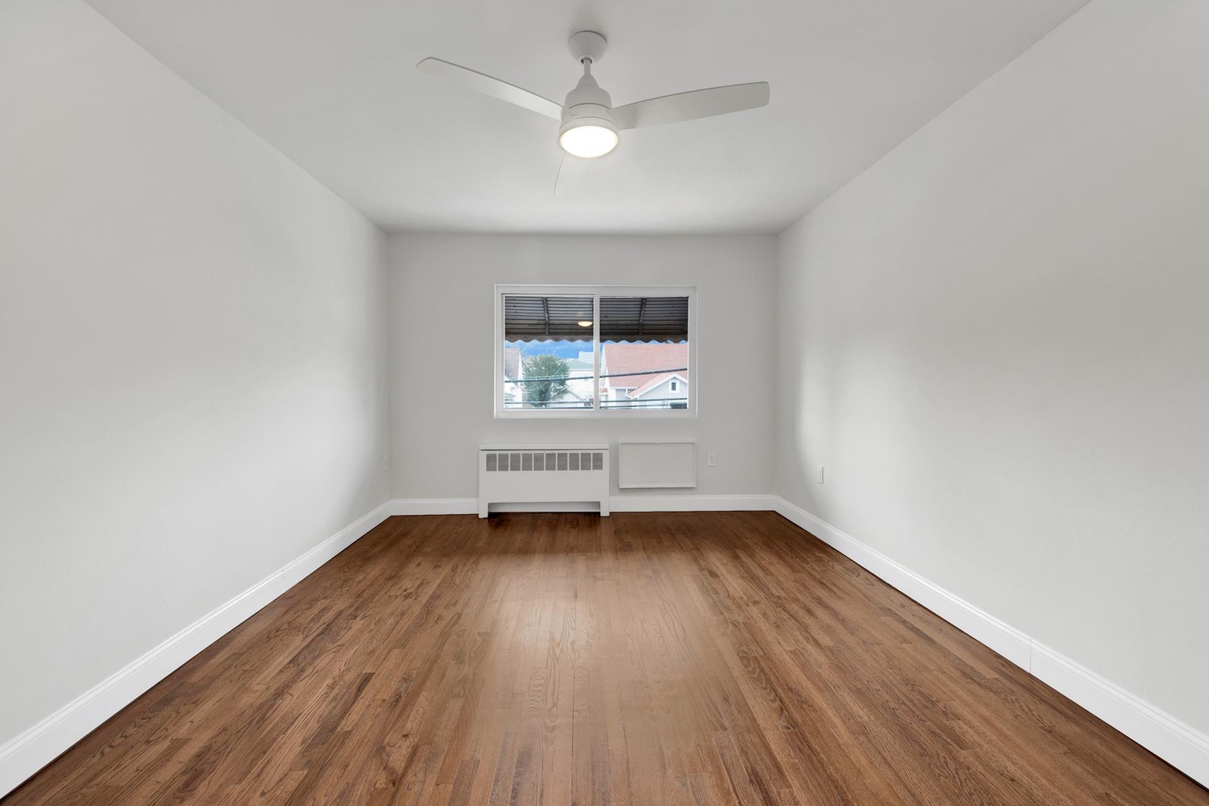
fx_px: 437
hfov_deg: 108.1
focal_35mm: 13
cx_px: 651
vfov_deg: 85.3
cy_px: 431
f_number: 9
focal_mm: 8
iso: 100
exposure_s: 1/4
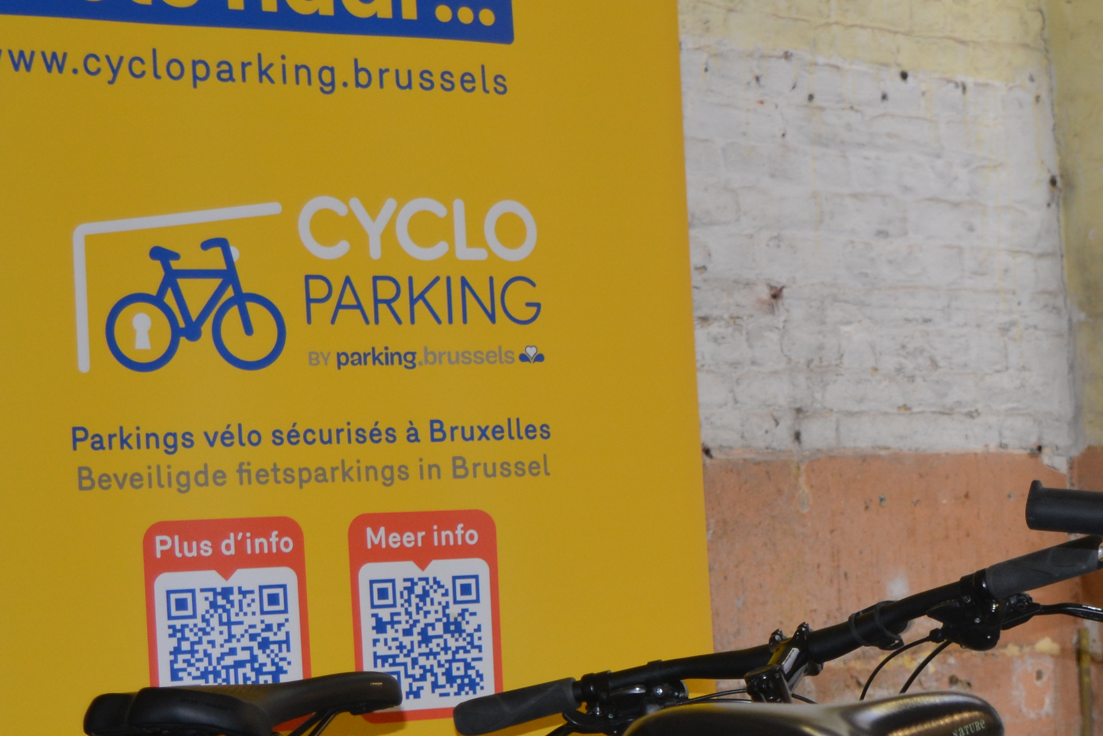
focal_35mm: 102
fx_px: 3133
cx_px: 924
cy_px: 627
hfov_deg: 19.7
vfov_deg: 13.3
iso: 400
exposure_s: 1/60
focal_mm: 27
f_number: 4
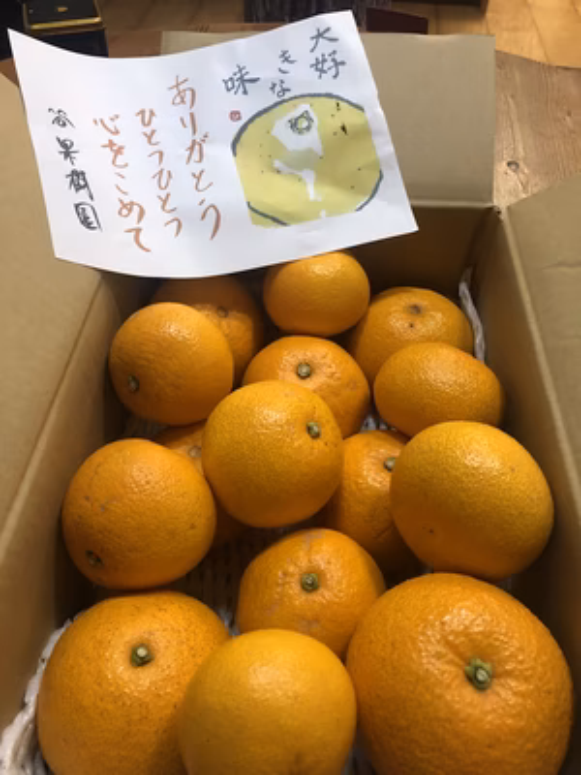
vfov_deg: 63.4
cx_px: 290
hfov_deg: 49.7
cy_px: 388
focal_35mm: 28
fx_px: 627
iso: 80
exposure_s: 1/17
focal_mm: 4
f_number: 1.8
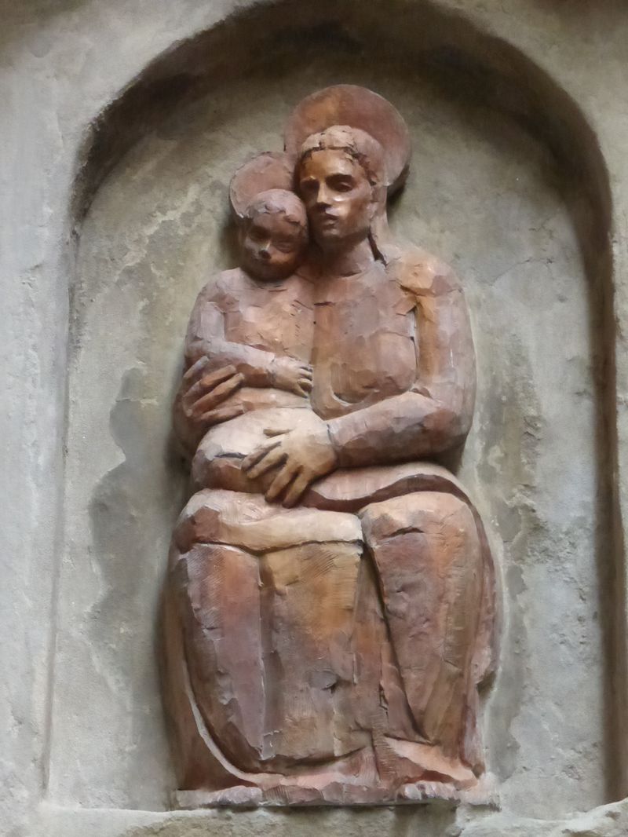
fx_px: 4111
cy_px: 418
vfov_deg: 11.6
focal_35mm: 170
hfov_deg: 8.7
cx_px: 314
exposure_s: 1/60
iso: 1600
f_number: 5.4
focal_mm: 27.6
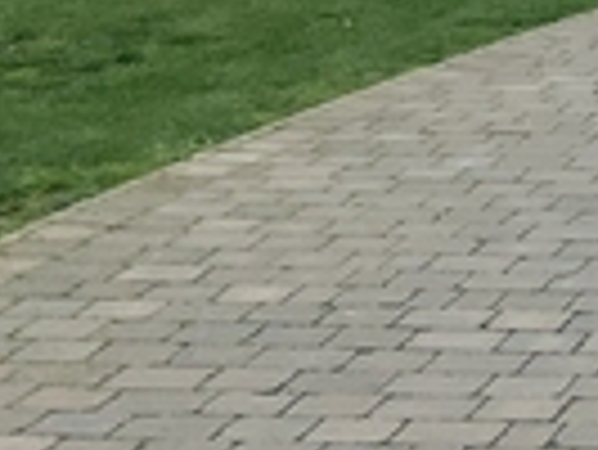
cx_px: 1196
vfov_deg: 7.7
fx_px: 3009
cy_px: -747
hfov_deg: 10.4
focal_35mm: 174
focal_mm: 3
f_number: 1.8
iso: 16
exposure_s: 1/1342
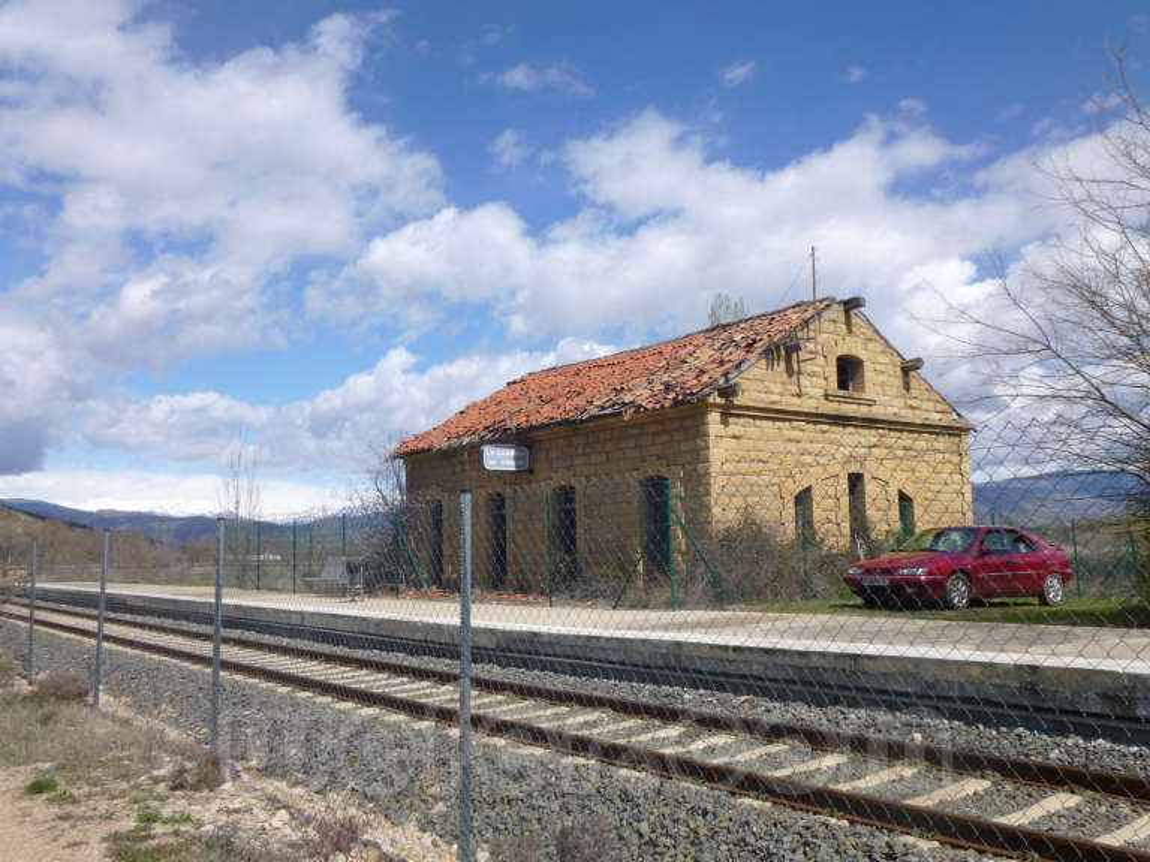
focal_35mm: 29
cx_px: 575
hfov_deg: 61.7
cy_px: 431
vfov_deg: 48.2
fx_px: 963
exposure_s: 1/160
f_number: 9
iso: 100
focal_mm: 5.2
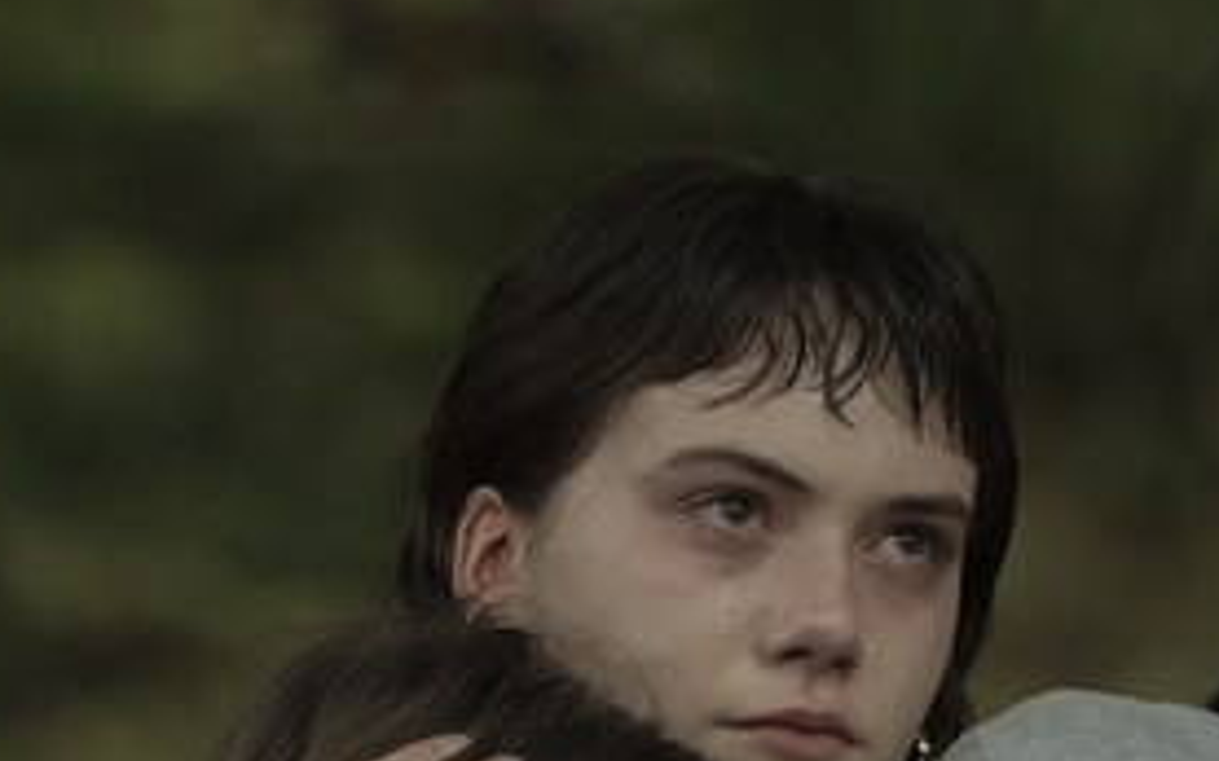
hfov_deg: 4.5
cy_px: 904
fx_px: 15644
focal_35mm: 471
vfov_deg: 2.8
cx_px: 783
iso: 2500
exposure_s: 1/640
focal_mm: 200
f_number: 5.6
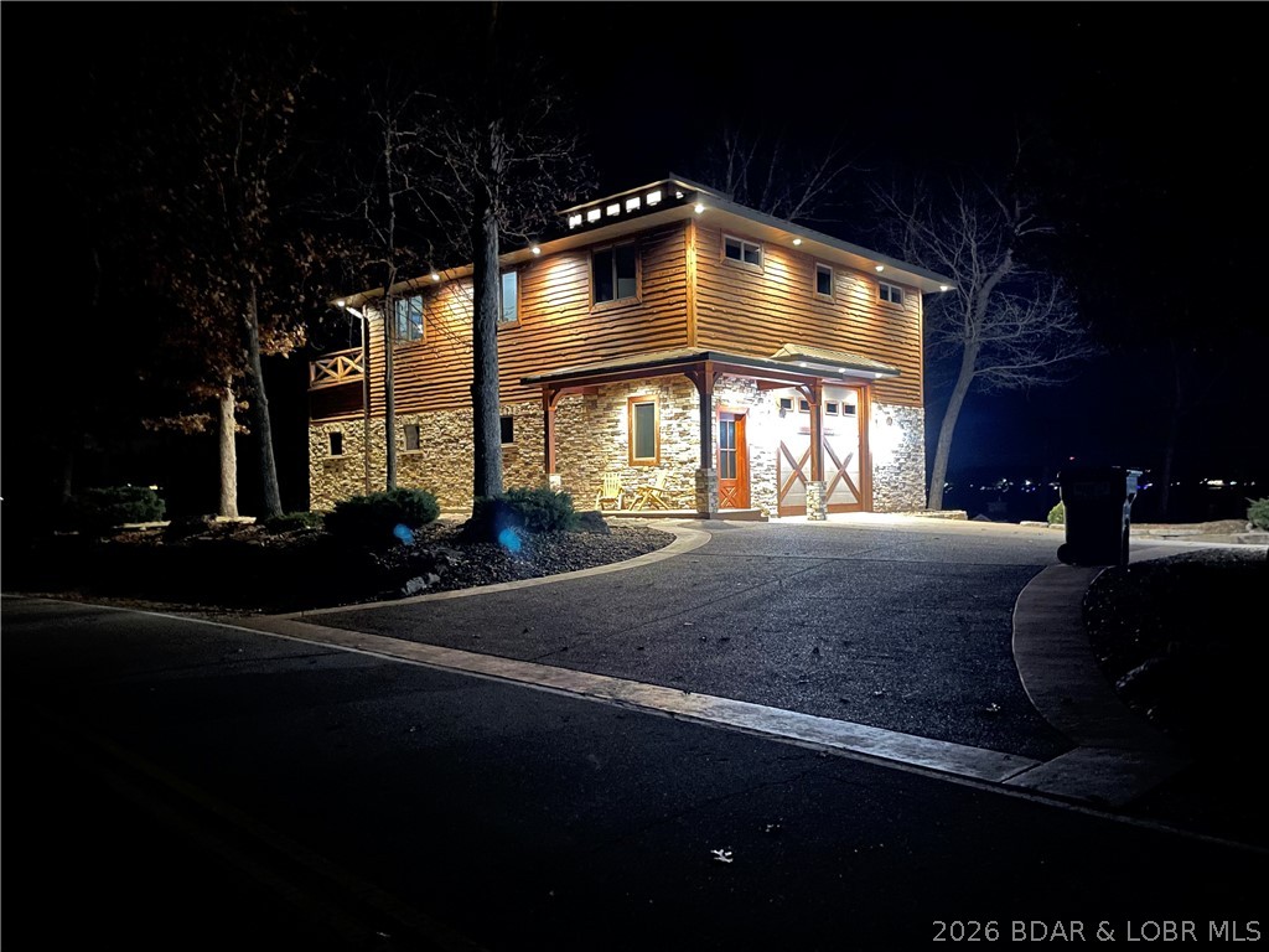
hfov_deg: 67.3
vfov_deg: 53.1
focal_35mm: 26
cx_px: 634
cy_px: 476
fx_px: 953
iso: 400
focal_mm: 4.2
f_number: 1.6
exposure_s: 1/2
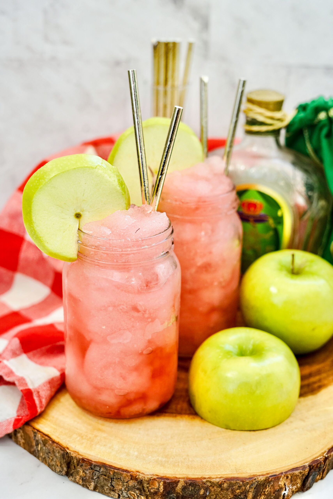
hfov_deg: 27.0
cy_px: 250
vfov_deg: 39.6
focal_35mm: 50
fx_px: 693
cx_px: 166
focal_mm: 50
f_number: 4
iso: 1250
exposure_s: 1/60
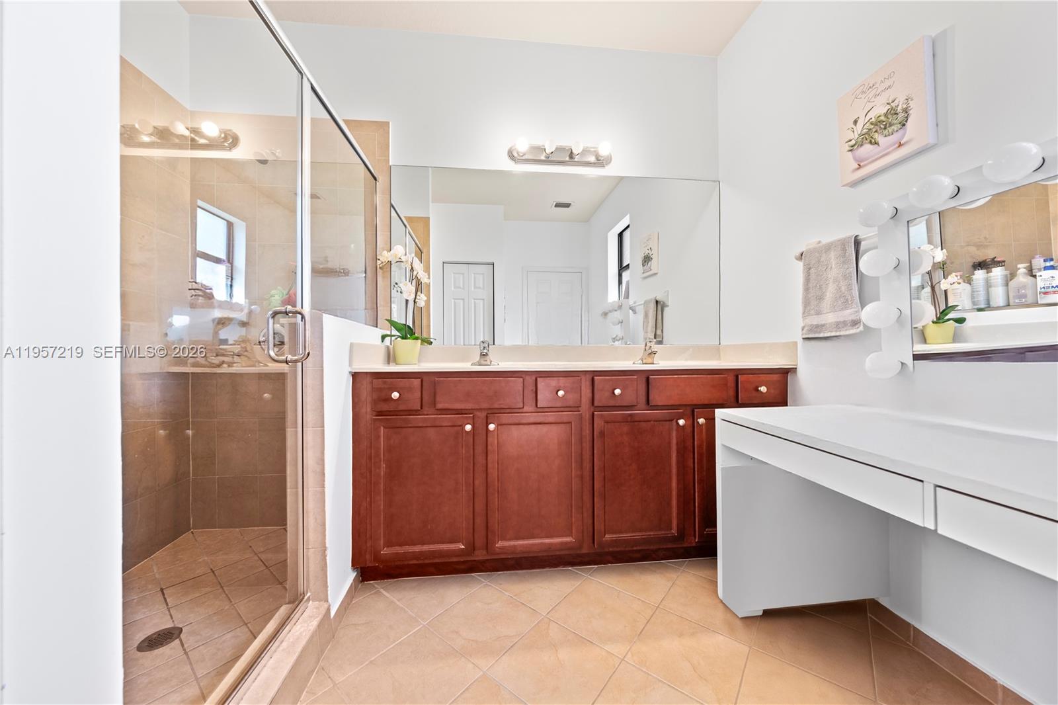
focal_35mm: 13
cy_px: 352
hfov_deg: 108.3
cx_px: 529
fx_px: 382
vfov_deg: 85.4
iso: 320
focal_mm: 13
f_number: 7.1
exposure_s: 1/3
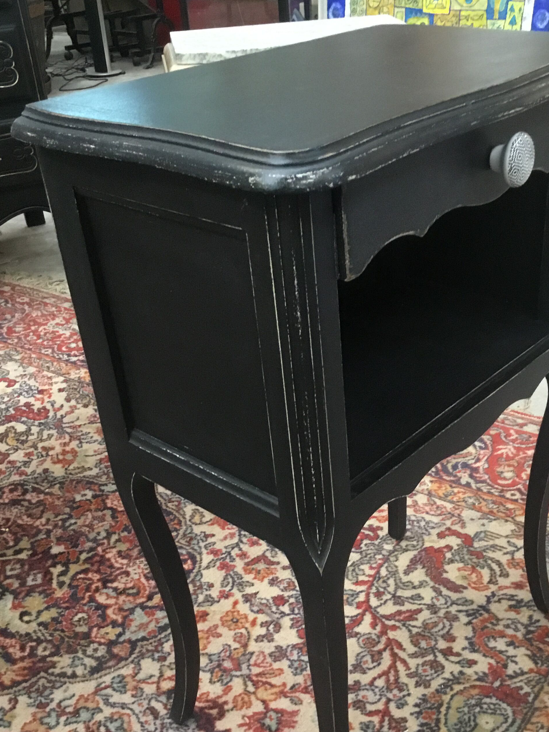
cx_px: 329
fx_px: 846
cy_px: 428
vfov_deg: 46.6
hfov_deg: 35.8
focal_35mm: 40
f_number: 2.4
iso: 250
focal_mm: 3.3
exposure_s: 1/17
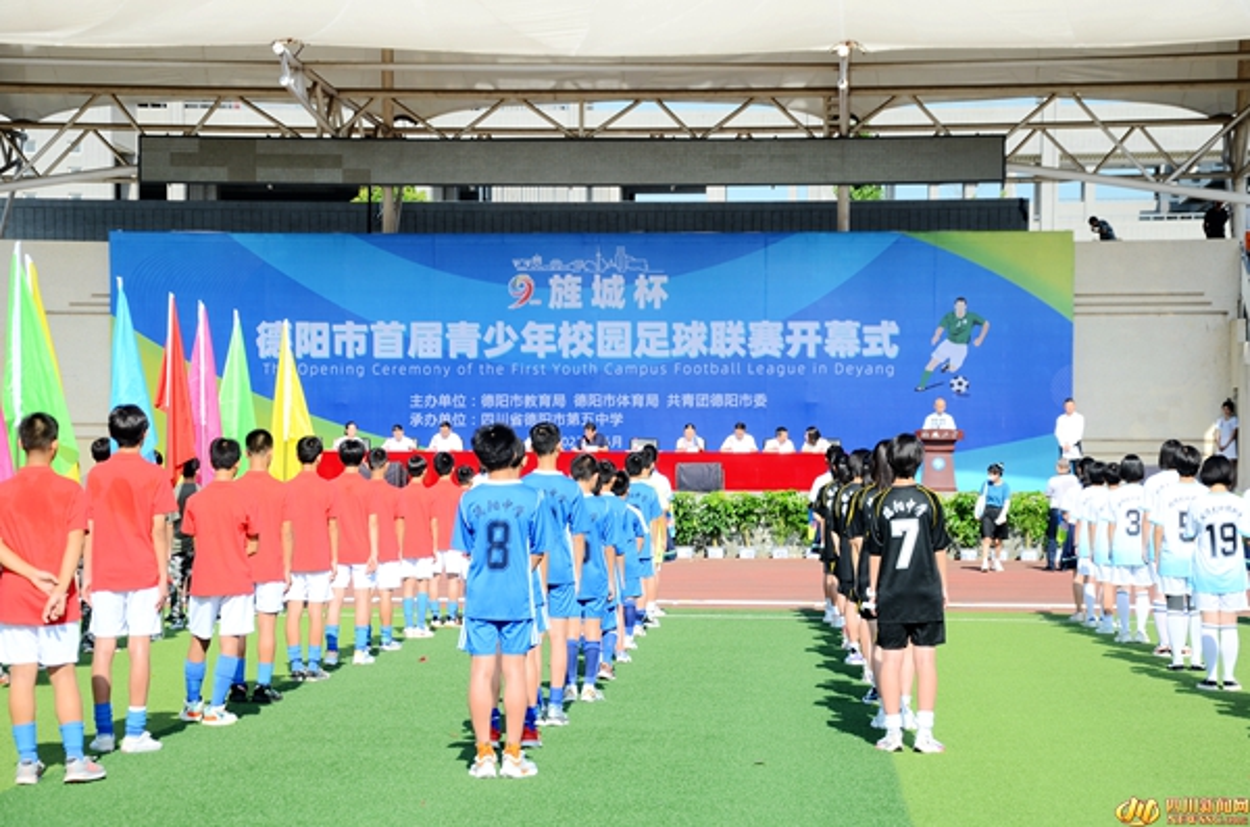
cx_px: 625
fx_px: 3014
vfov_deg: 15.6
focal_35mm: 87
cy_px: 414
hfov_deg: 23.4
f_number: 5.6
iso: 100
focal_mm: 58
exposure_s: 1/320
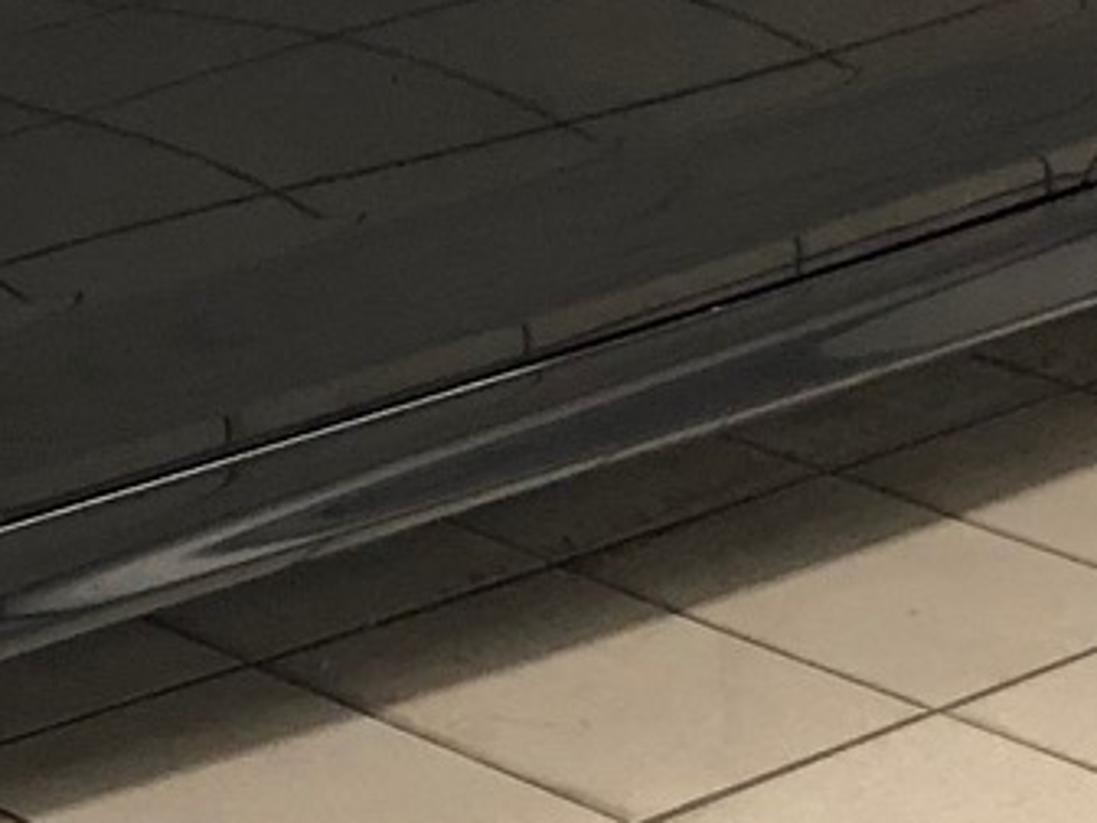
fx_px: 5324
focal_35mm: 168
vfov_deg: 8.6
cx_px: -839
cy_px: -421
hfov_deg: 11.0
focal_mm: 3.99
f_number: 1.8
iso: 80
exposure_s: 1/17
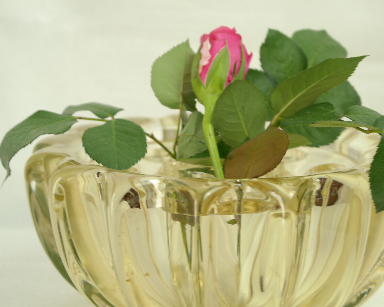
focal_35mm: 95
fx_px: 1079
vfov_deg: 16.2
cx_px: 225
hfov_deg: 20.2
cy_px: 184
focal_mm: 45
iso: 200
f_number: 5.6
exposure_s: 1/30
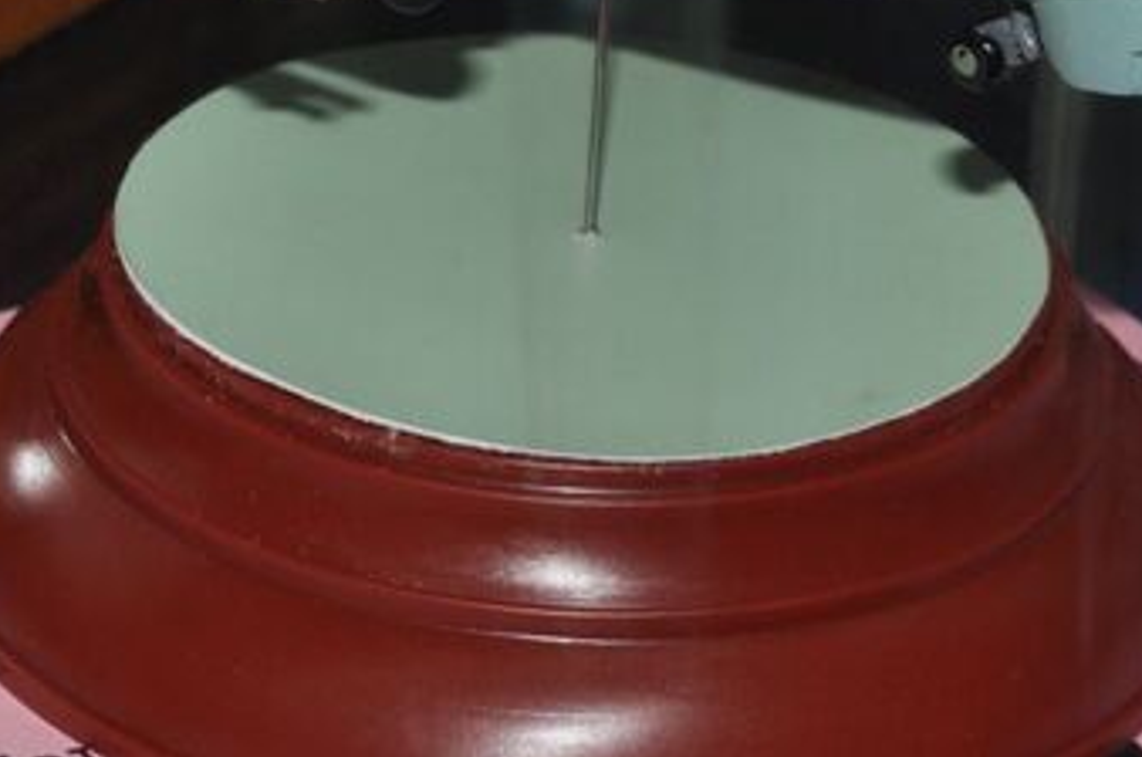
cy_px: -291
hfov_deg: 7.3
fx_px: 8992
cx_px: 774
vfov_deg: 4.8
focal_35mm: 284
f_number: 13
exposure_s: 1/200
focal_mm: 50
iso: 200
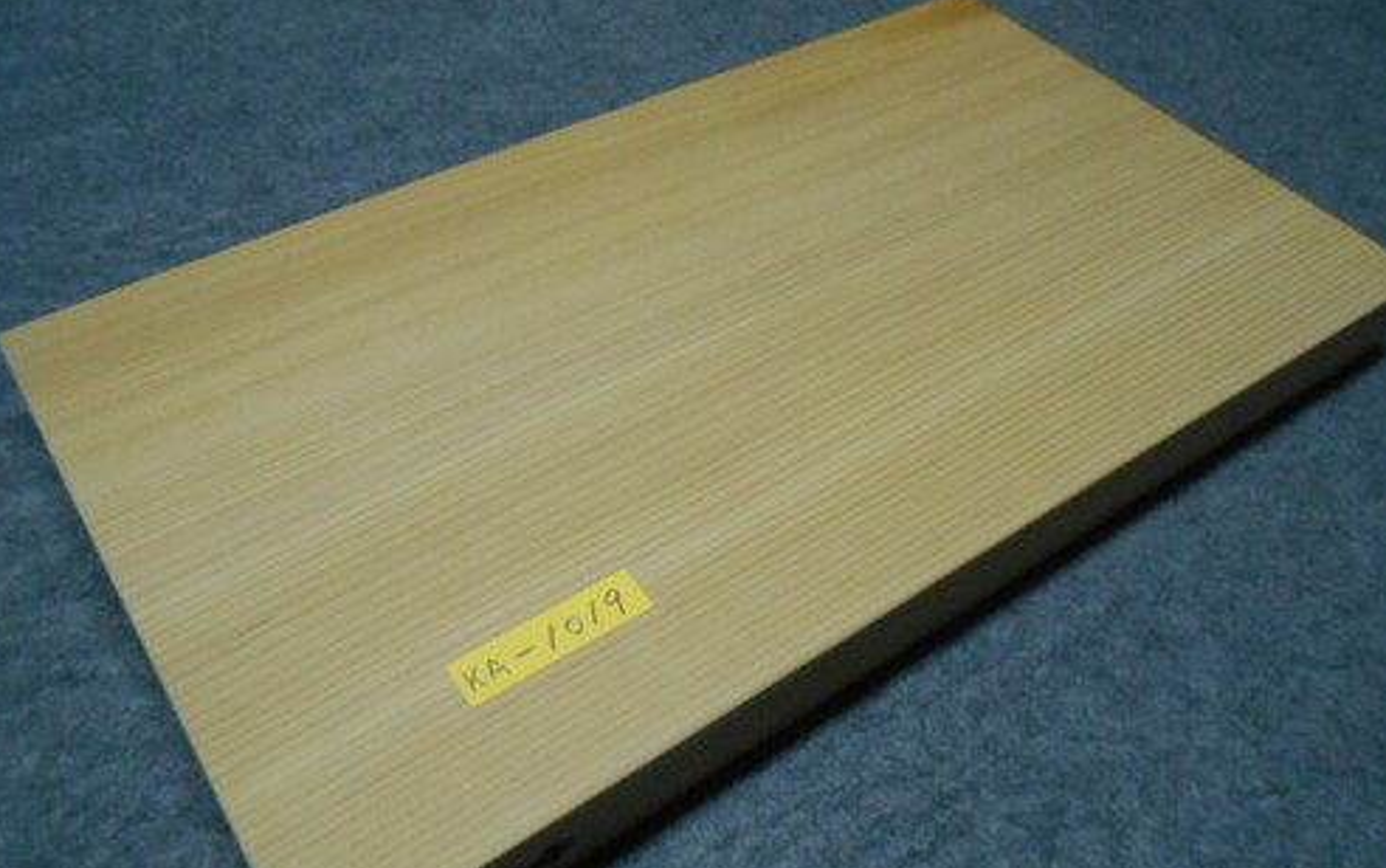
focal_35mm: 28
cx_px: 690
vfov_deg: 44.4
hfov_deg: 66.4
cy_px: 514
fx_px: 1058
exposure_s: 1/125
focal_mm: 4.6
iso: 640
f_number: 3.5
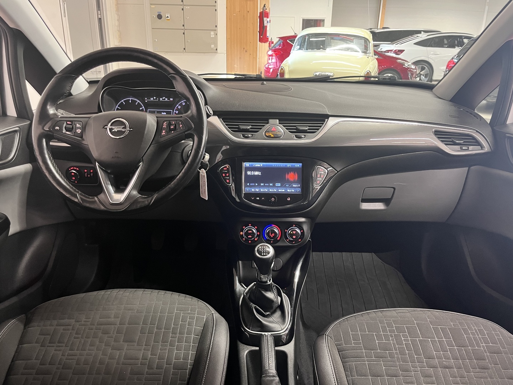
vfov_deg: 53.1
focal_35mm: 26
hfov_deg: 67.3
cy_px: 192
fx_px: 385
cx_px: 256
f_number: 1.6
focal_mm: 5.1
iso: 400
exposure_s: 1/33
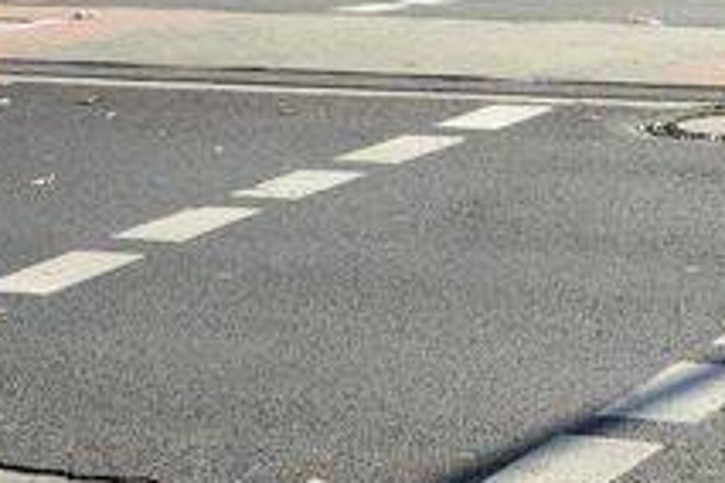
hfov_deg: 13.0
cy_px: -279
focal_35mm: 158
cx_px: 388
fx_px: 3182
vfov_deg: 8.5
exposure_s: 1/200
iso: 400
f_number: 10
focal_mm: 28
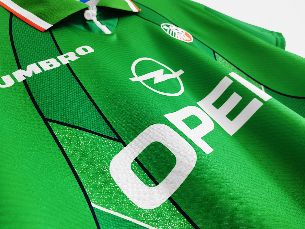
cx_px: 152
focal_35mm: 26
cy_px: 114
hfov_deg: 67.3
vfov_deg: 53.1
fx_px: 229
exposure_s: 1/33.3
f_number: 1.8
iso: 250
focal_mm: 5.58
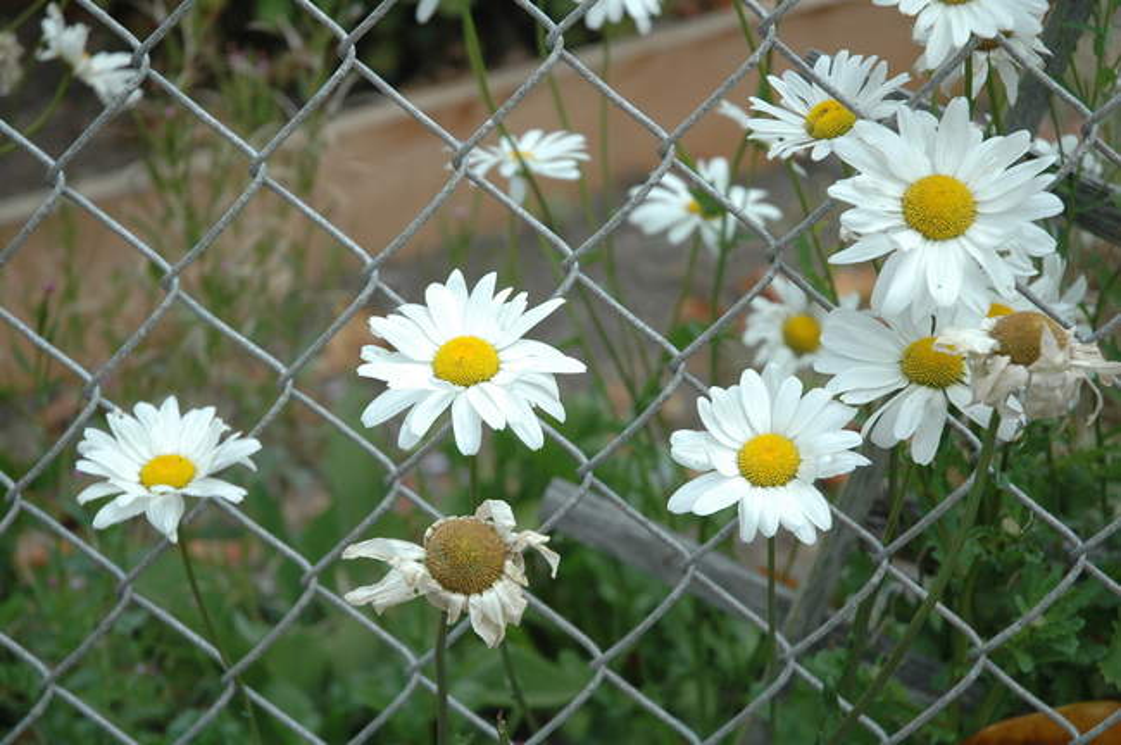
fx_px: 2426
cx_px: 560
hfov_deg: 26.0
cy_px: 372
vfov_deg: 17.5
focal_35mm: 78
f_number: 4.5
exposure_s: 1/1250
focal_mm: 52
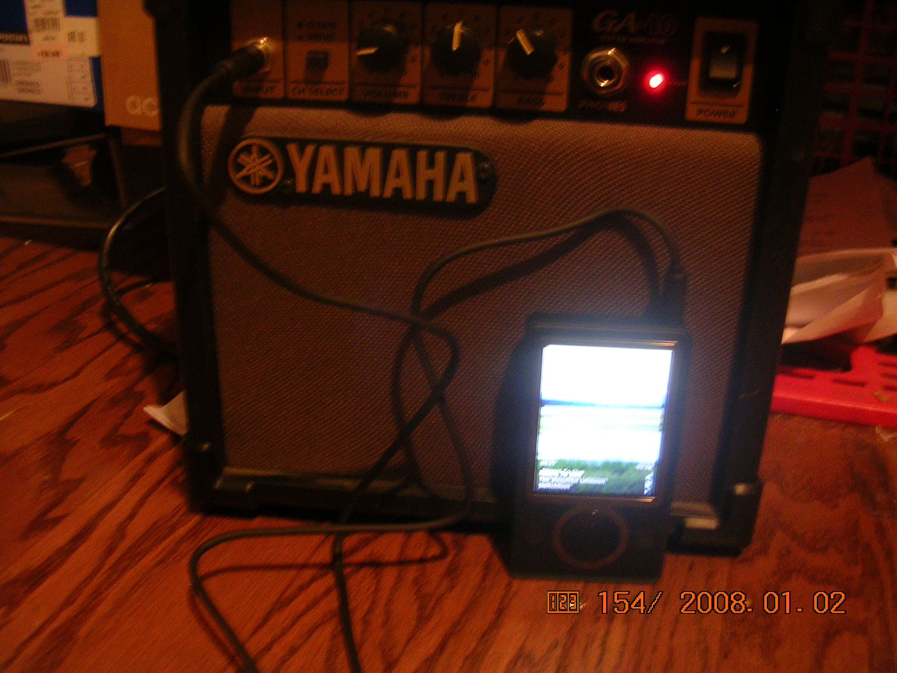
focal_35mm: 38
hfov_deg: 49.0
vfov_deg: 37.7
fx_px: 985
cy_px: 336
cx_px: 448
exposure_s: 1/3
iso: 83
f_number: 2.8
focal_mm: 5.8
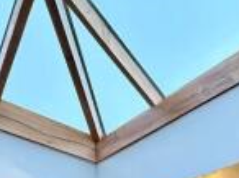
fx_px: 386
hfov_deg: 32.2
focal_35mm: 56
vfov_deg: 18.5
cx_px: 228
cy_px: 342
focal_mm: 2.22
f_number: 2.2
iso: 800
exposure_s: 1/60
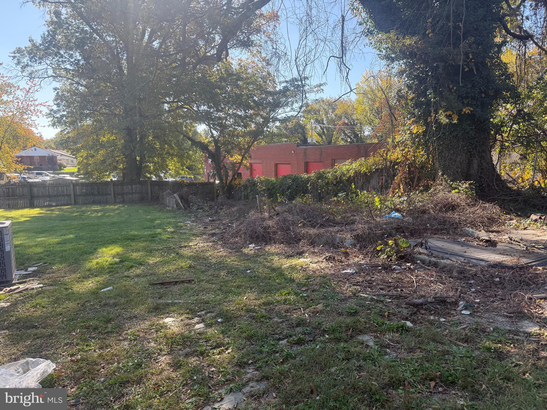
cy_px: 205
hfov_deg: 71.6
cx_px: 274
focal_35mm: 24
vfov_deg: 56.8
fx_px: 379
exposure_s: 1/979
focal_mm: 6.76
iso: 100
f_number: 1.78
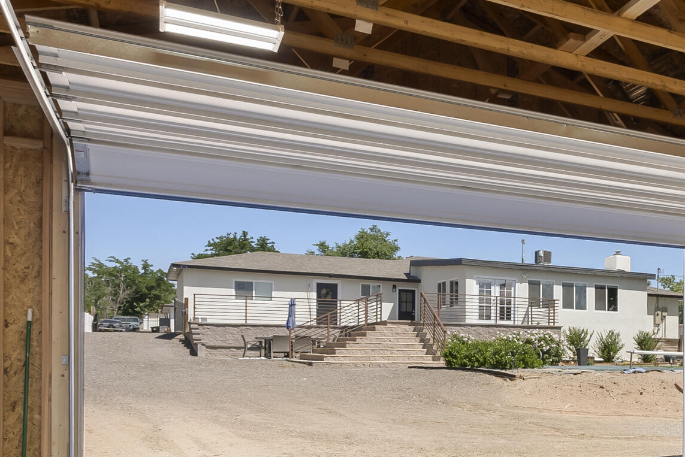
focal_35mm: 42
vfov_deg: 31.2
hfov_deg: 40.2
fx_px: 799
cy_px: 358
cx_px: 697
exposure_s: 1/15
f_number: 9
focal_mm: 16
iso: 250
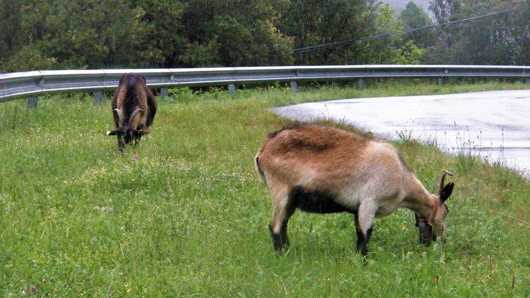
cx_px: 263
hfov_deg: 16.1
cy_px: 154
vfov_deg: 9.1
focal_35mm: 133
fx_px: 1869
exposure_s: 1/320
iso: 800
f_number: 5.3
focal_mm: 21
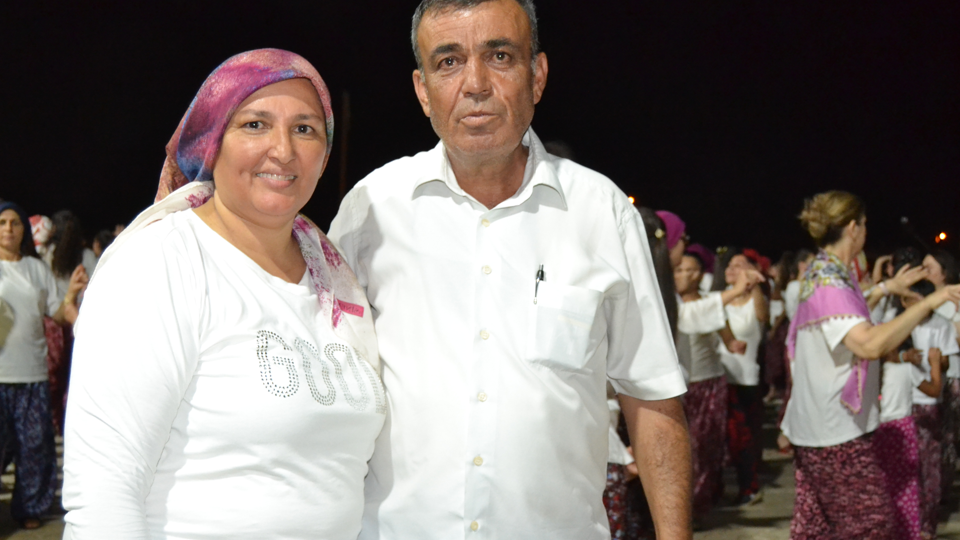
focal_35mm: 46
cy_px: 296
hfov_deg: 44.5
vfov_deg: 26.0
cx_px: 441
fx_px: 1171
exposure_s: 1/60
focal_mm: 26
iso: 2800
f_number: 4
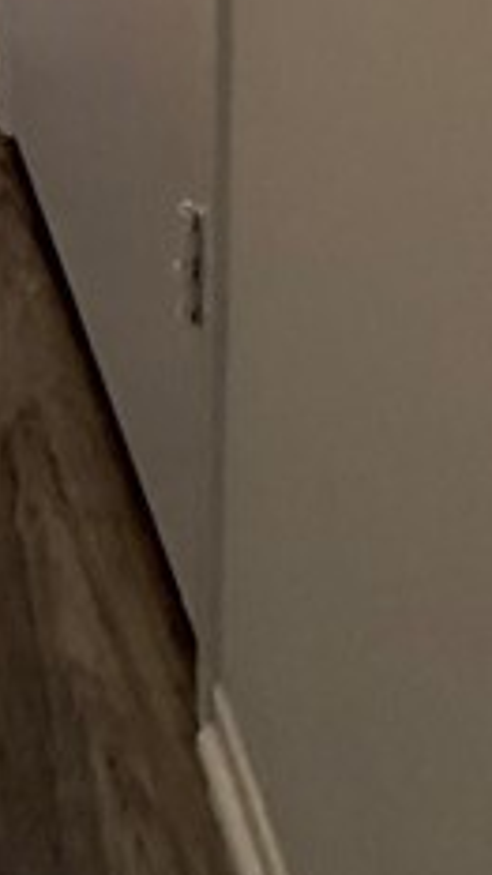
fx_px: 1554
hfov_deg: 15.8
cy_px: -901
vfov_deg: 18.7
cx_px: -349
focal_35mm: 67
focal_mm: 2.22
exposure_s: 1/120
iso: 250
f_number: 2.2
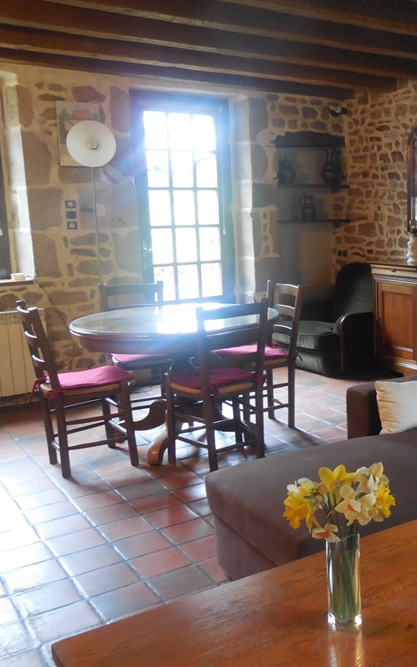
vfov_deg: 46.2
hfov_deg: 27.7
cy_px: 330
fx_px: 782
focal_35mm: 43
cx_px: 440
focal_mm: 5.3
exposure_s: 1/15
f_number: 3.2
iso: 450
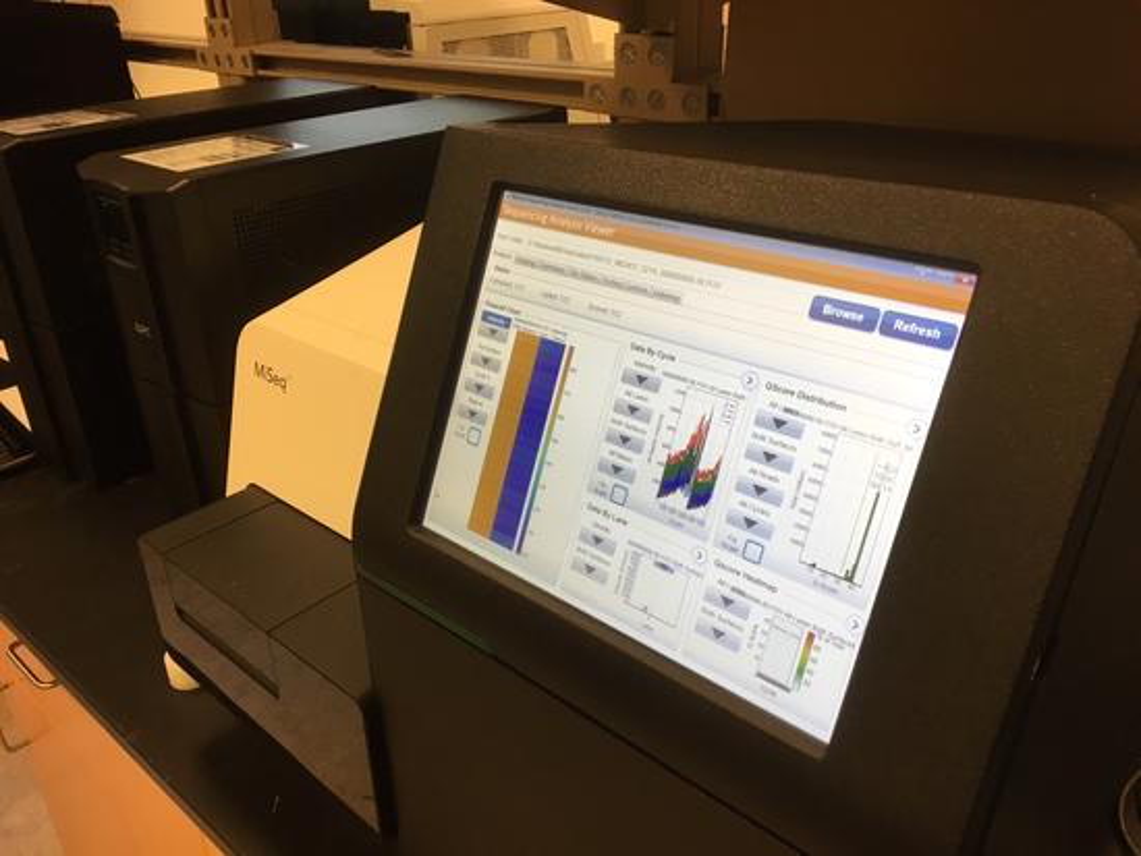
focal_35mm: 29
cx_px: 570
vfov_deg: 48.3
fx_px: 956
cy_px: 428
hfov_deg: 61.6
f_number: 2.2
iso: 25
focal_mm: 4.15
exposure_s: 1/30
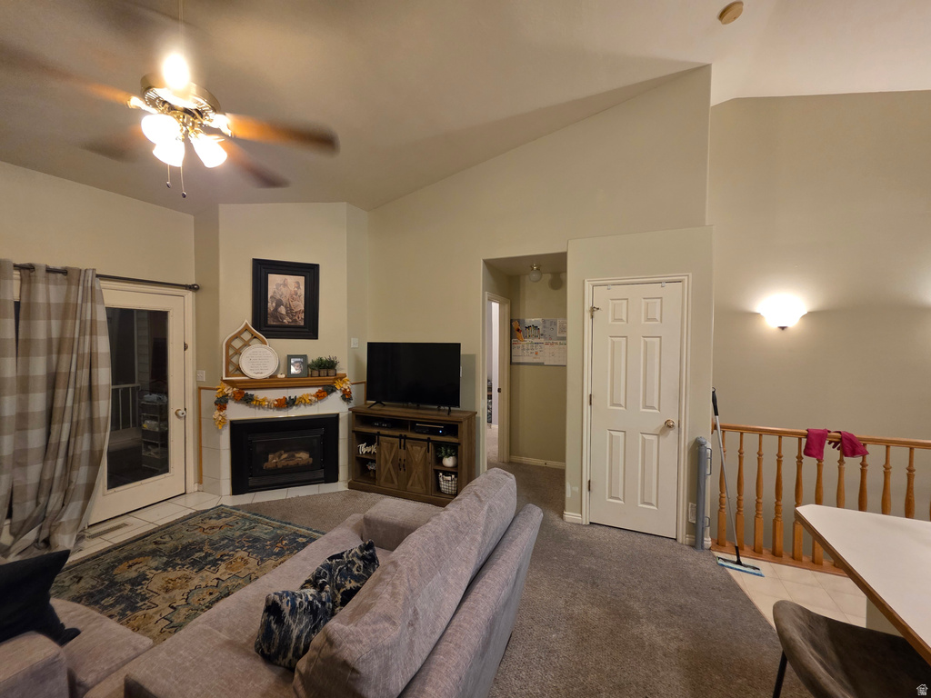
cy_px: 349
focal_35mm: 13
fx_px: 350
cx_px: 466
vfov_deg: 89.9
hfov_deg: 106.2
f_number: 1.9
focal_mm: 2.2
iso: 250
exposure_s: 1/60
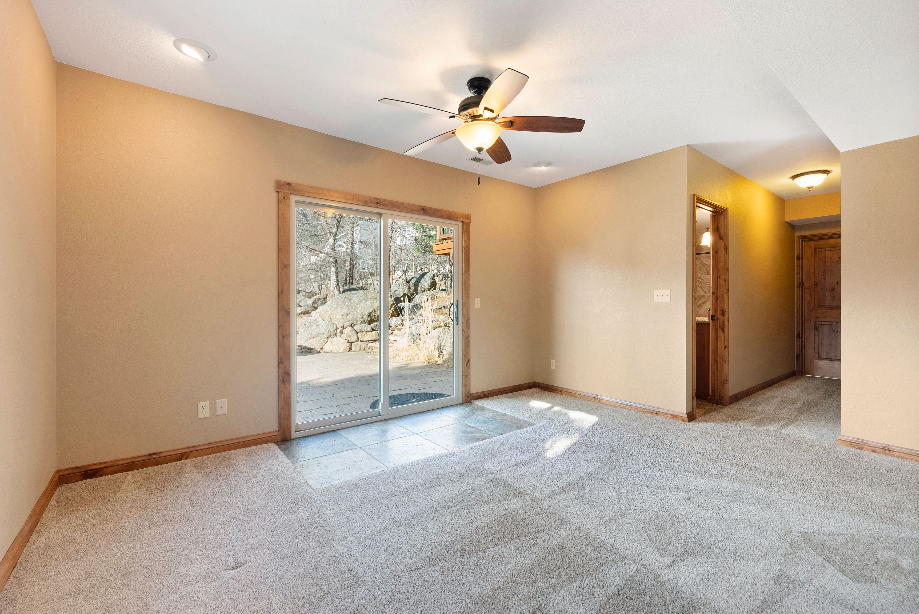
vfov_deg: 77.4
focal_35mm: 15
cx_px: 460
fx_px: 383
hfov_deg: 100.4
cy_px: 307
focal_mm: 15
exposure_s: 1/13
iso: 640
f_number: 8
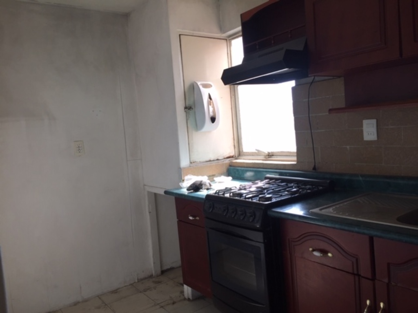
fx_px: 350
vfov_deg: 48.2
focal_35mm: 29
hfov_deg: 61.7
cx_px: 209
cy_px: 156
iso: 32
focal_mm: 4.15
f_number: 2.2
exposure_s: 1/120
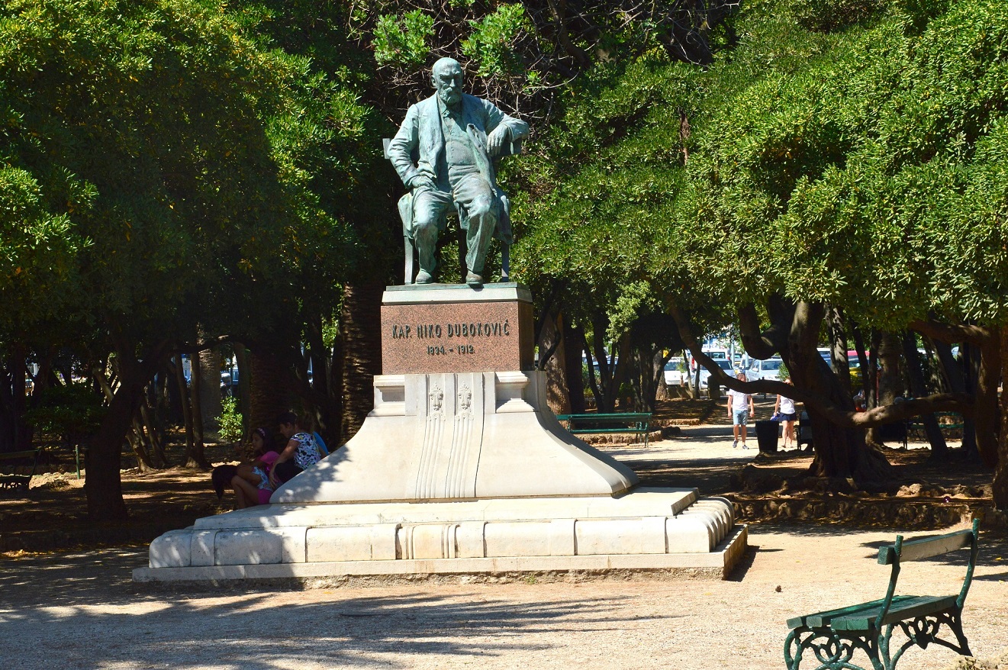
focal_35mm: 105
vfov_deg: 13.0
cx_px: 504
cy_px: 335
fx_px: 2937
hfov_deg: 19.5
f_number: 11
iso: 400
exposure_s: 1/500
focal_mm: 70
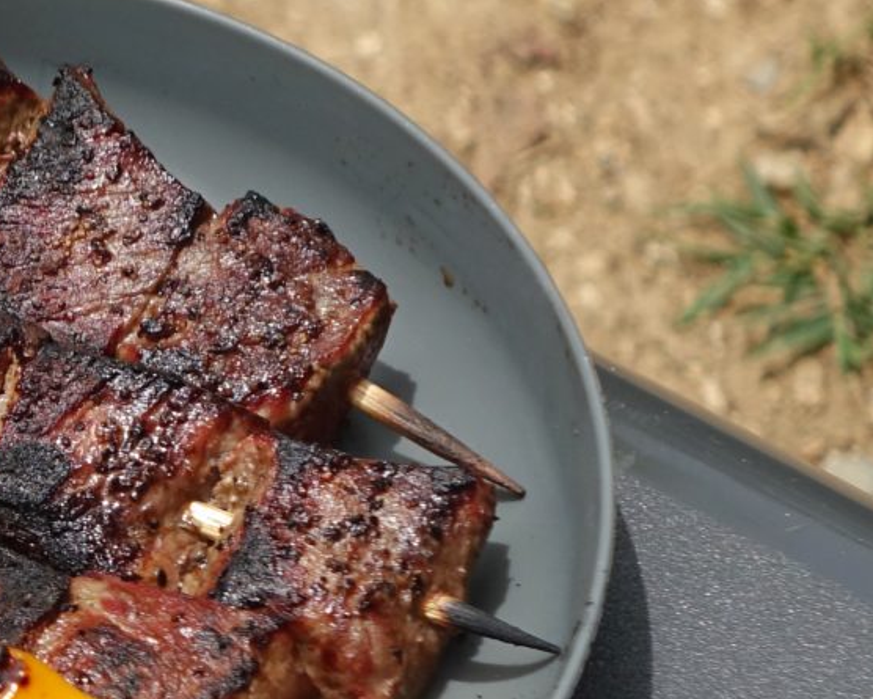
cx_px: -421
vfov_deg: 5.7
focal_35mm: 273
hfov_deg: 7.0
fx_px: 7055
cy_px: 317
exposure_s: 1/640
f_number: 4
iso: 125
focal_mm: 28.93
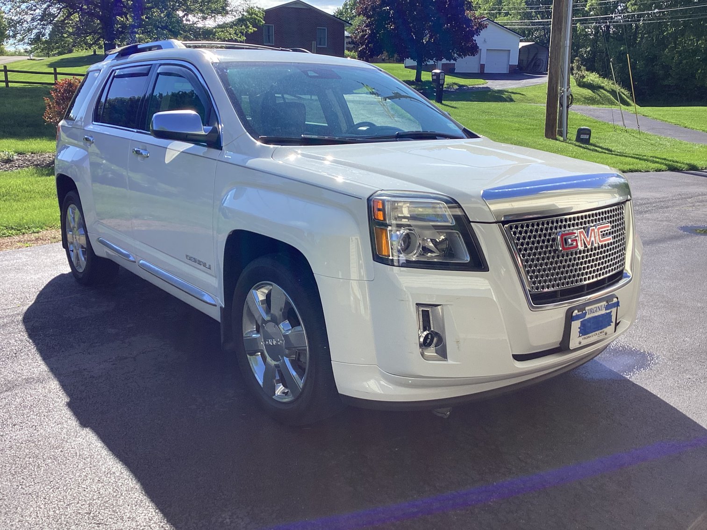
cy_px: 265
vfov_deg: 45.4
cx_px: 354
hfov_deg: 58.3
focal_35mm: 31
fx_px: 633
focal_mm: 3.3
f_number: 2.4
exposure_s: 1/840
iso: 25
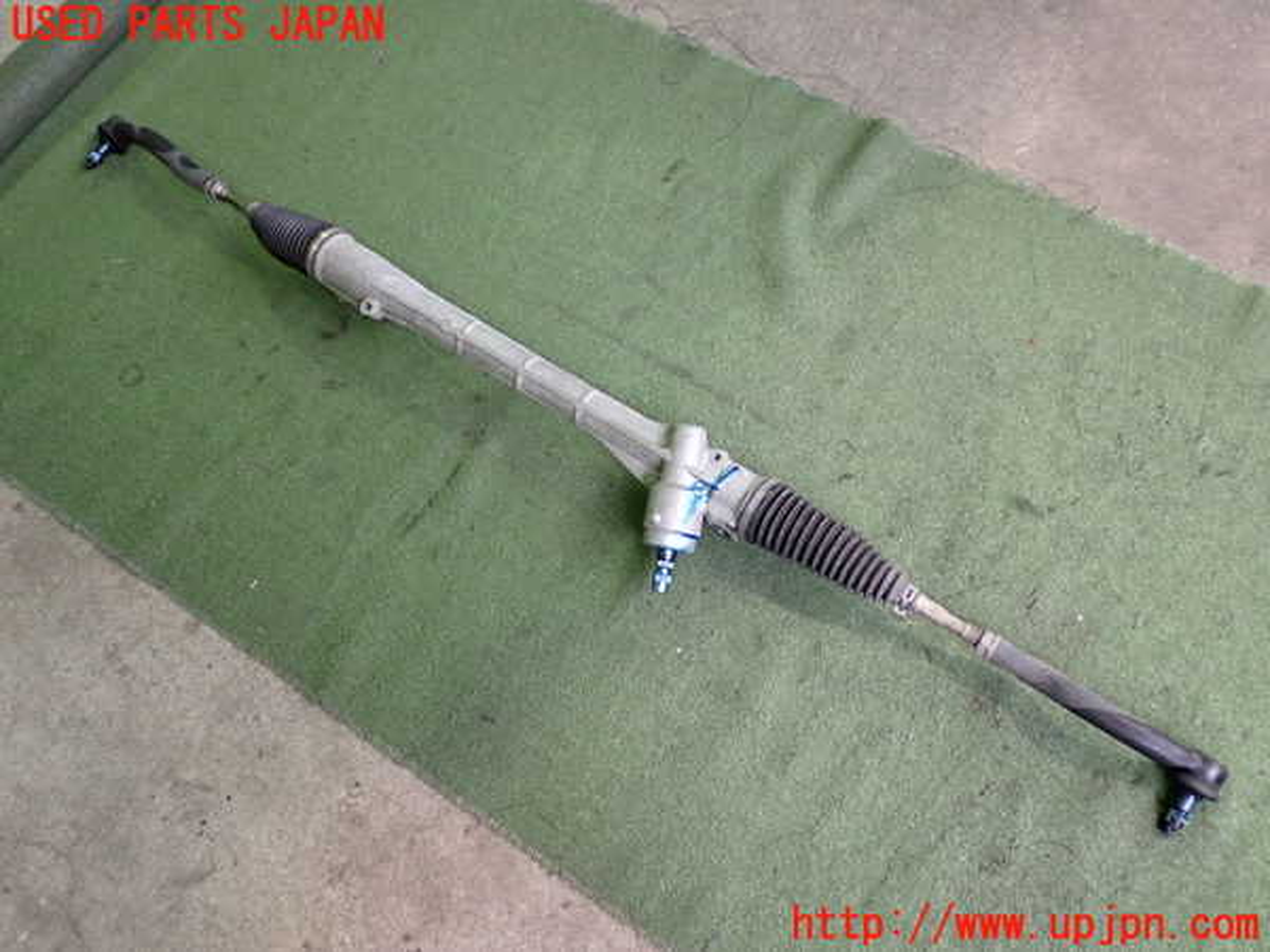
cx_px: 635
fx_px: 1321
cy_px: 476
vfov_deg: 39.7
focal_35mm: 36
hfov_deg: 51.4
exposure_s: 1/40
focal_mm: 6.37
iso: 320
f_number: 2.5
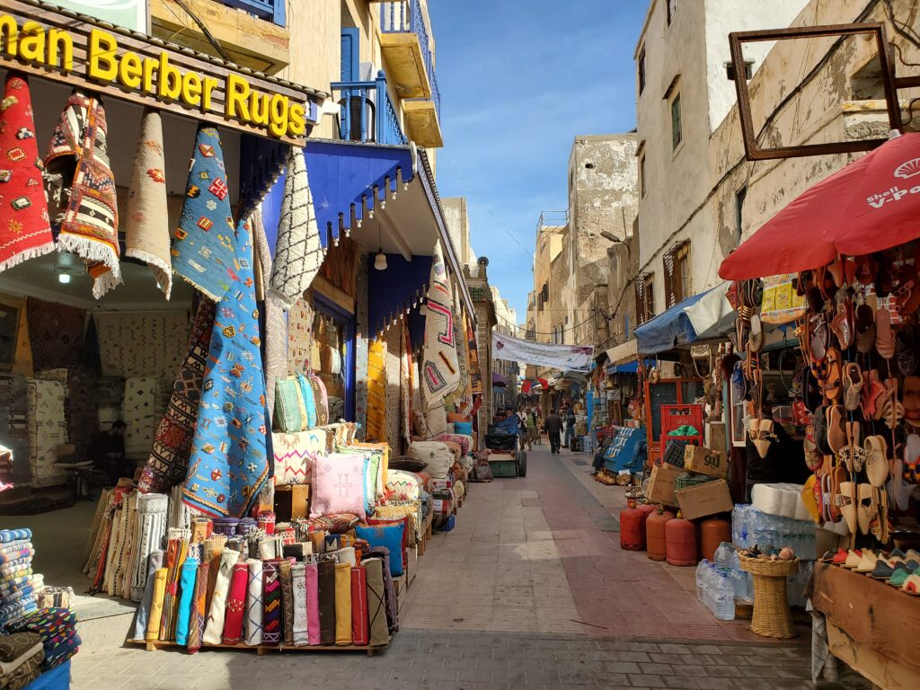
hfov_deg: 67.3
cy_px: 345
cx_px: 460
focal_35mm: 26
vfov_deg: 53.1
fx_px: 691
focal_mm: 4.3
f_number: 2.4
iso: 50
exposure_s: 1/1214
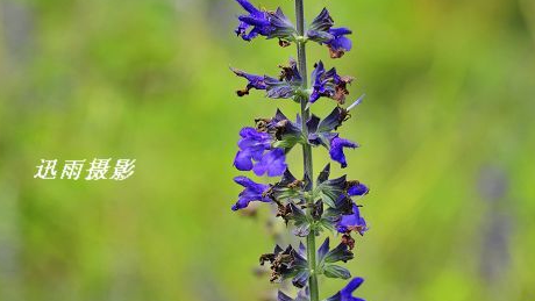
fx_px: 2878
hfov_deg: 10.6
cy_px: 139
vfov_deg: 6.0
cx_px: 266
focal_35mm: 203
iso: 200
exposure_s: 1/500
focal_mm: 85
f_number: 5.6
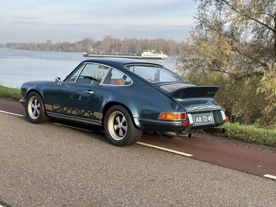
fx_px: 383
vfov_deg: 30.3
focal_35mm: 48
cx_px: 138
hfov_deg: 39.7
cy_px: 104
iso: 80
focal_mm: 6.86
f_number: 1.78
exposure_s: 1/1323
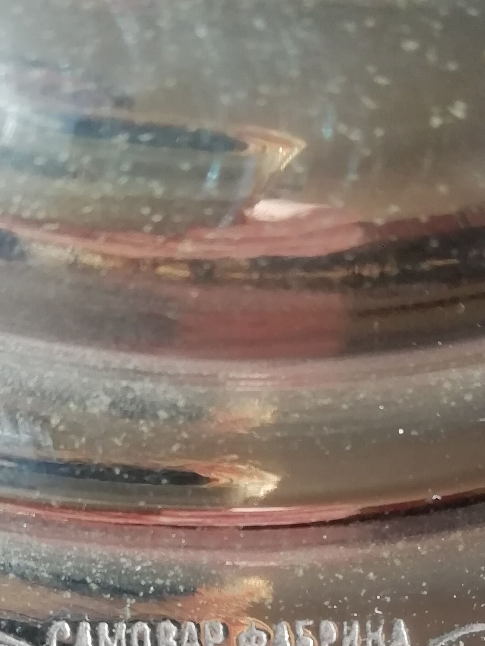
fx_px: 1102
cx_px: 238
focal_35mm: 59
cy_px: 596
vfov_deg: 31.0
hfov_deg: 24.8
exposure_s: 1/100
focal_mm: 3.46
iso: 100
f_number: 2.2
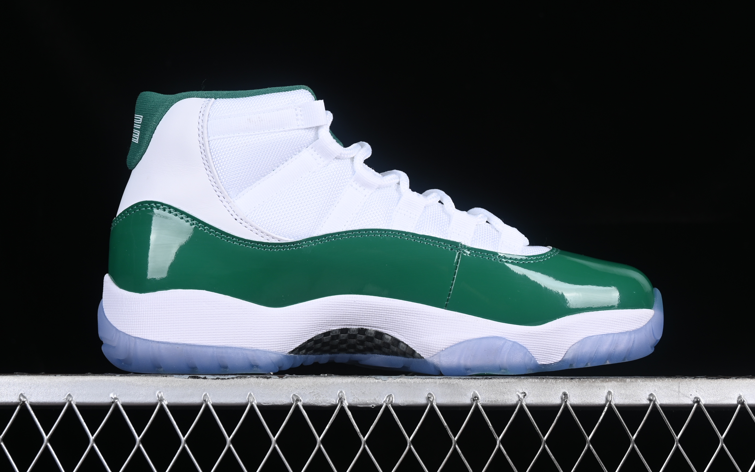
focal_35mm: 77
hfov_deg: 26.8
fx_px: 1584
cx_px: 376
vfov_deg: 16.9
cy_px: 223
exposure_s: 1/80
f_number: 8
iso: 160
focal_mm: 50
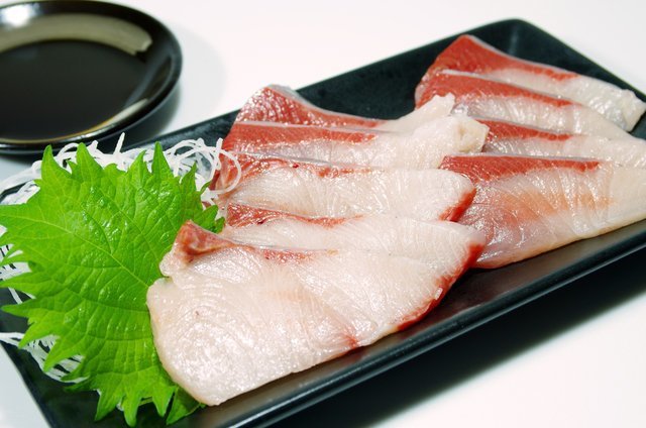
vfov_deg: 18.8
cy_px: 214
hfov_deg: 28.1
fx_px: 1289
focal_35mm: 72
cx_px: 323
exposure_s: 1/4
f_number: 8
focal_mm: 48
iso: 200
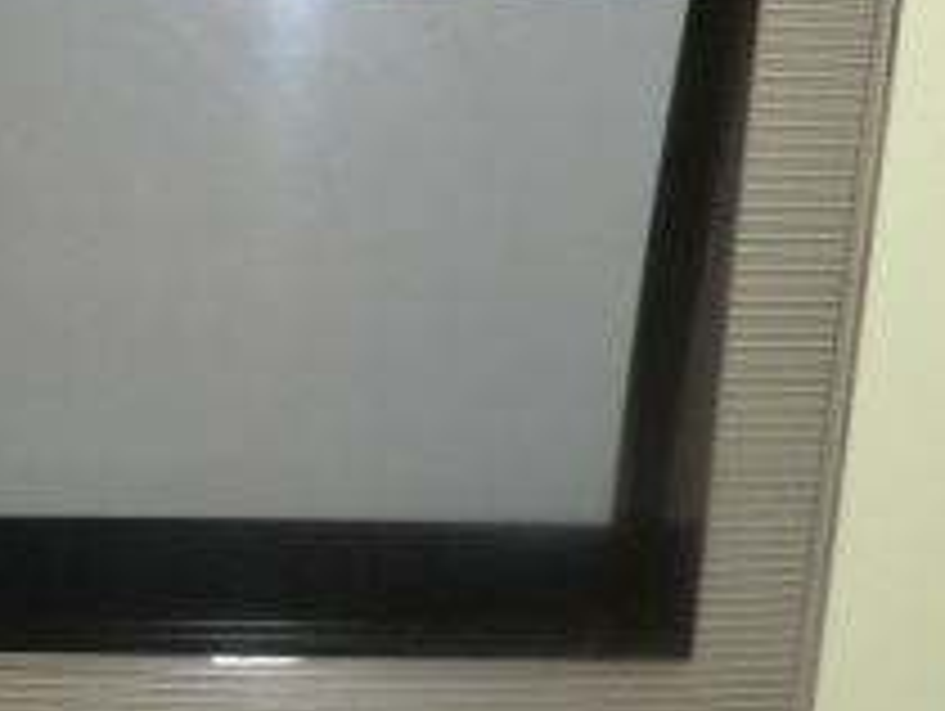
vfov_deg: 19.3
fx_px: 1995
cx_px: 207
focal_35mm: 73
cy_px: 806
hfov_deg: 26.2
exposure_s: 1/25
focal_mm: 4.3
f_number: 3.2
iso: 200
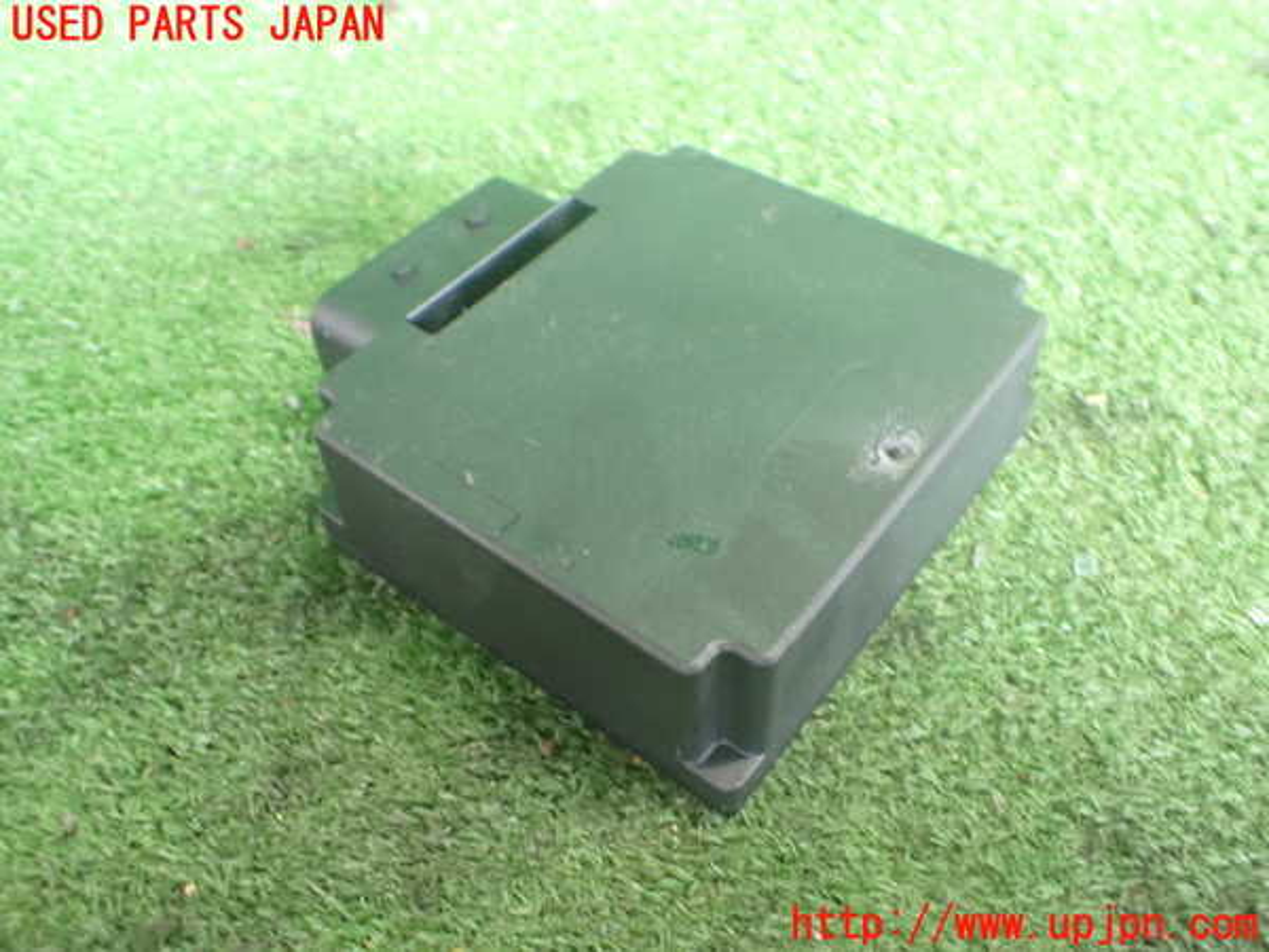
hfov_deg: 60.0
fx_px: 1100
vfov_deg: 46.8
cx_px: 634
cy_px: 476
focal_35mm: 30
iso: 800
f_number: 2.3
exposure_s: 1/40
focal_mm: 5.4
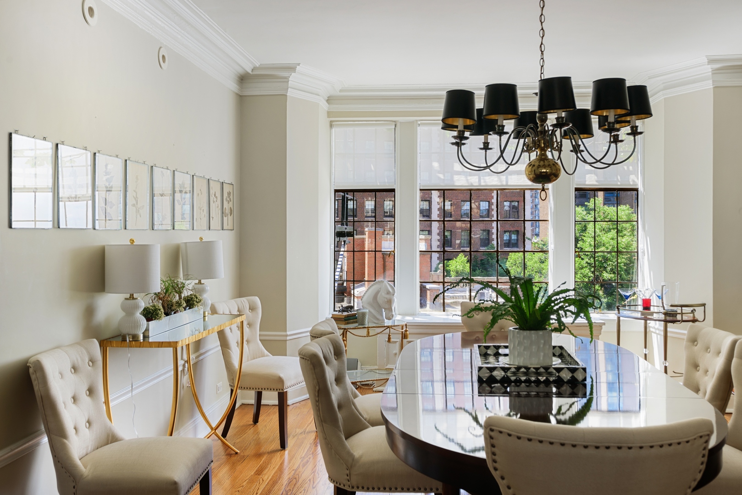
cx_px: 371
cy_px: 248
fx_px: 722
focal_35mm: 35
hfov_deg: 54.4
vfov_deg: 37.9
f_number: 8
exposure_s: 1/25
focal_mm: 35
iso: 400
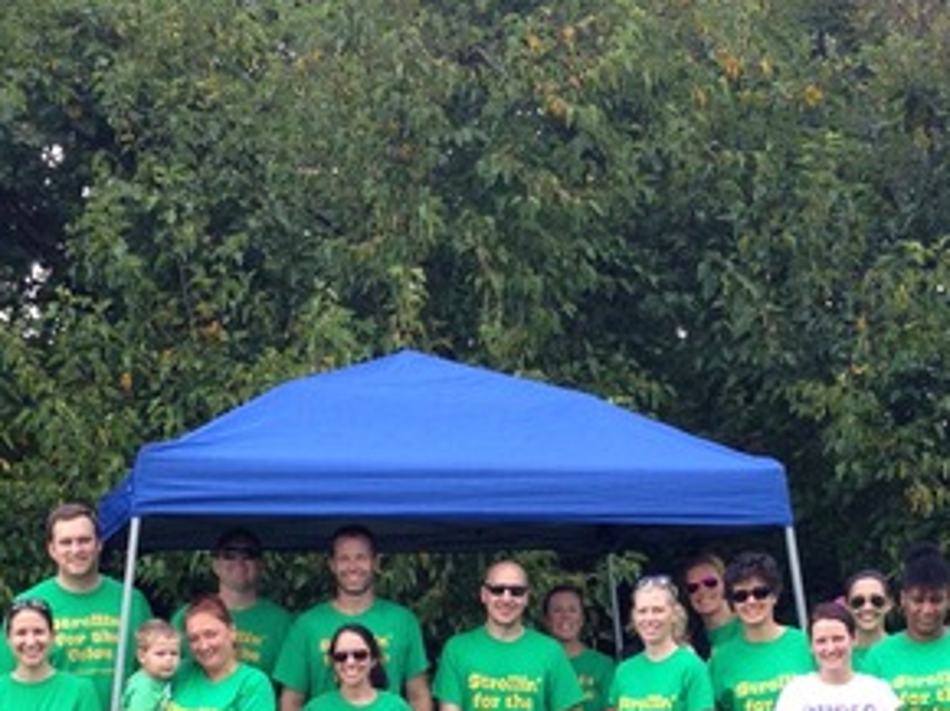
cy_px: 629
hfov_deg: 23.9
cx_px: 504
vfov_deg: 17.7
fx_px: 2249
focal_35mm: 82
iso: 50
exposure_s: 1/214
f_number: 2.4
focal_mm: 4.12
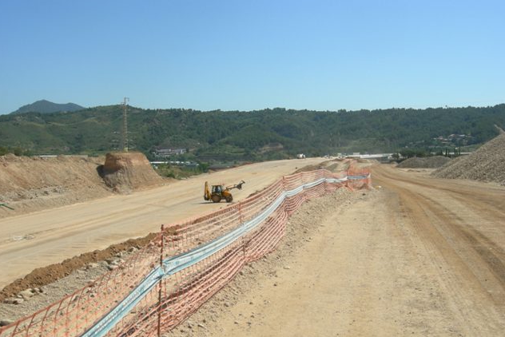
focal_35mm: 40
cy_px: 185
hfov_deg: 48.4
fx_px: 561
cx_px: 251
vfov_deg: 33.4
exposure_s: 1/277
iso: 64
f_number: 7
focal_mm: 8
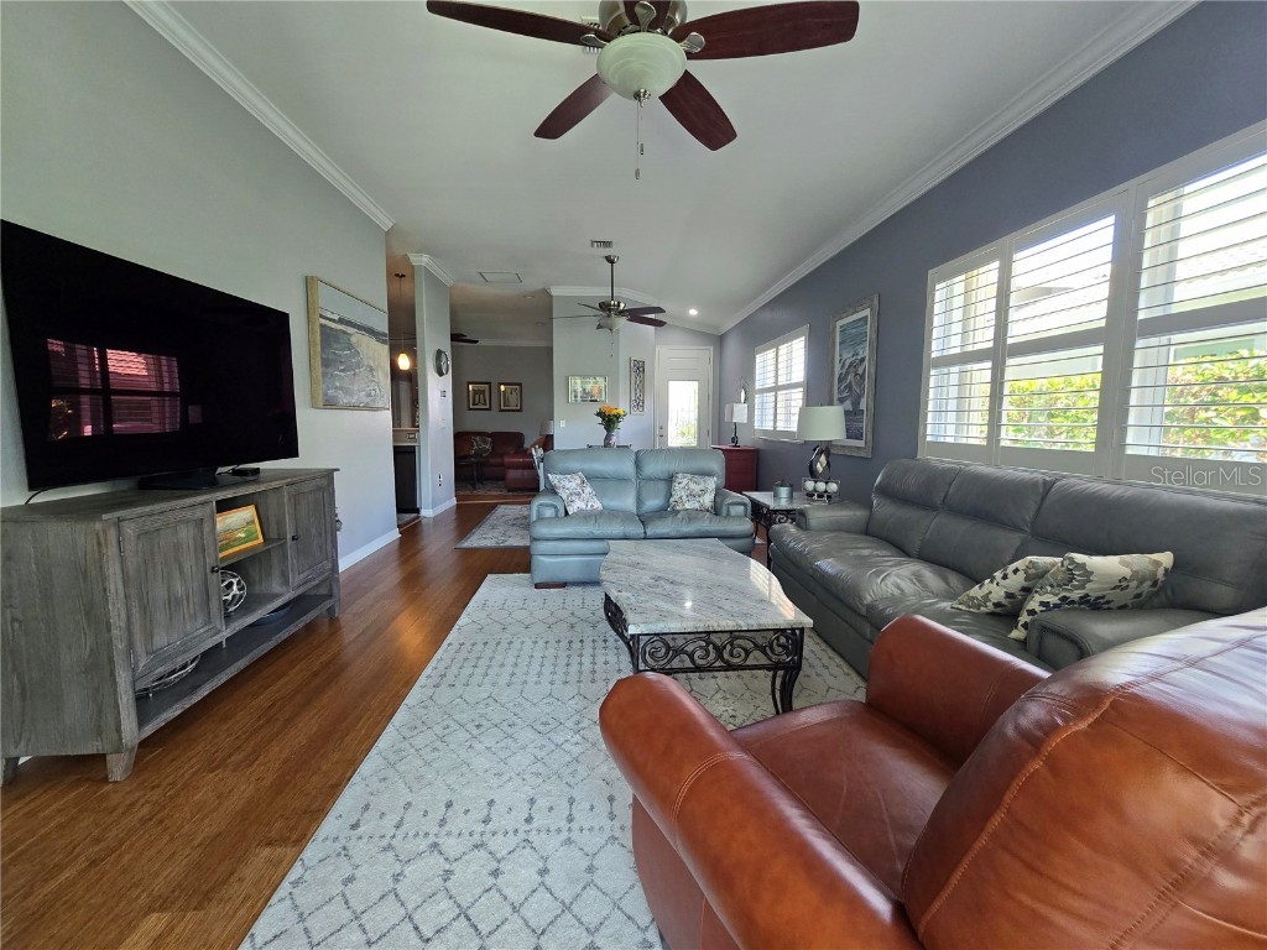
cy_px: 475
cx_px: 634
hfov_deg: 106.2
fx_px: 476
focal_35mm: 13
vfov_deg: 89.9
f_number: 2.2
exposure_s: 1/60.2
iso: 125
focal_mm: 2.2
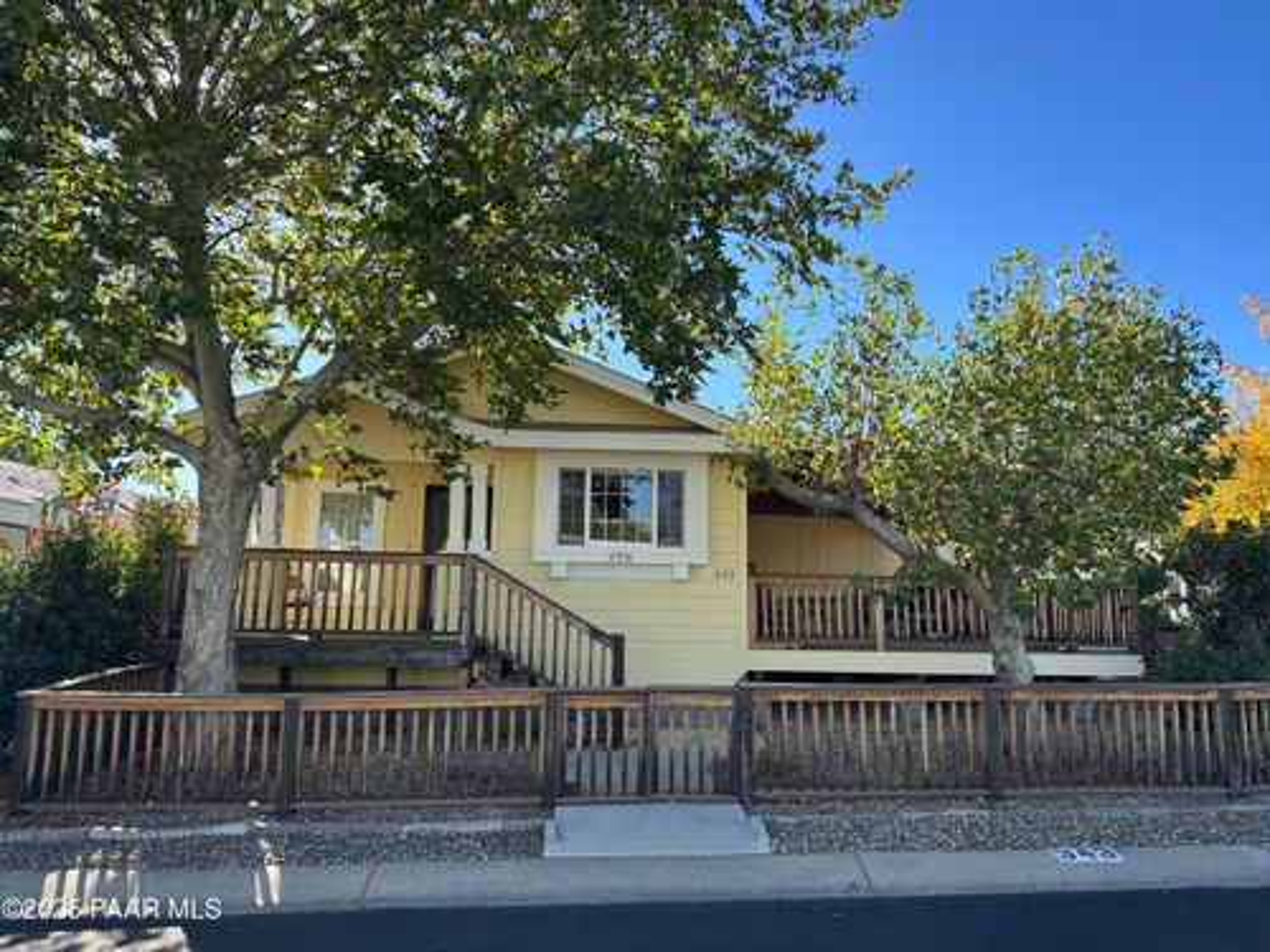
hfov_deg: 71.6
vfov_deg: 56.8
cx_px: 635
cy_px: 476
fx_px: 881
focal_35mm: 24
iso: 80
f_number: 1.78
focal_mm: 6.86
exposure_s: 1/1183
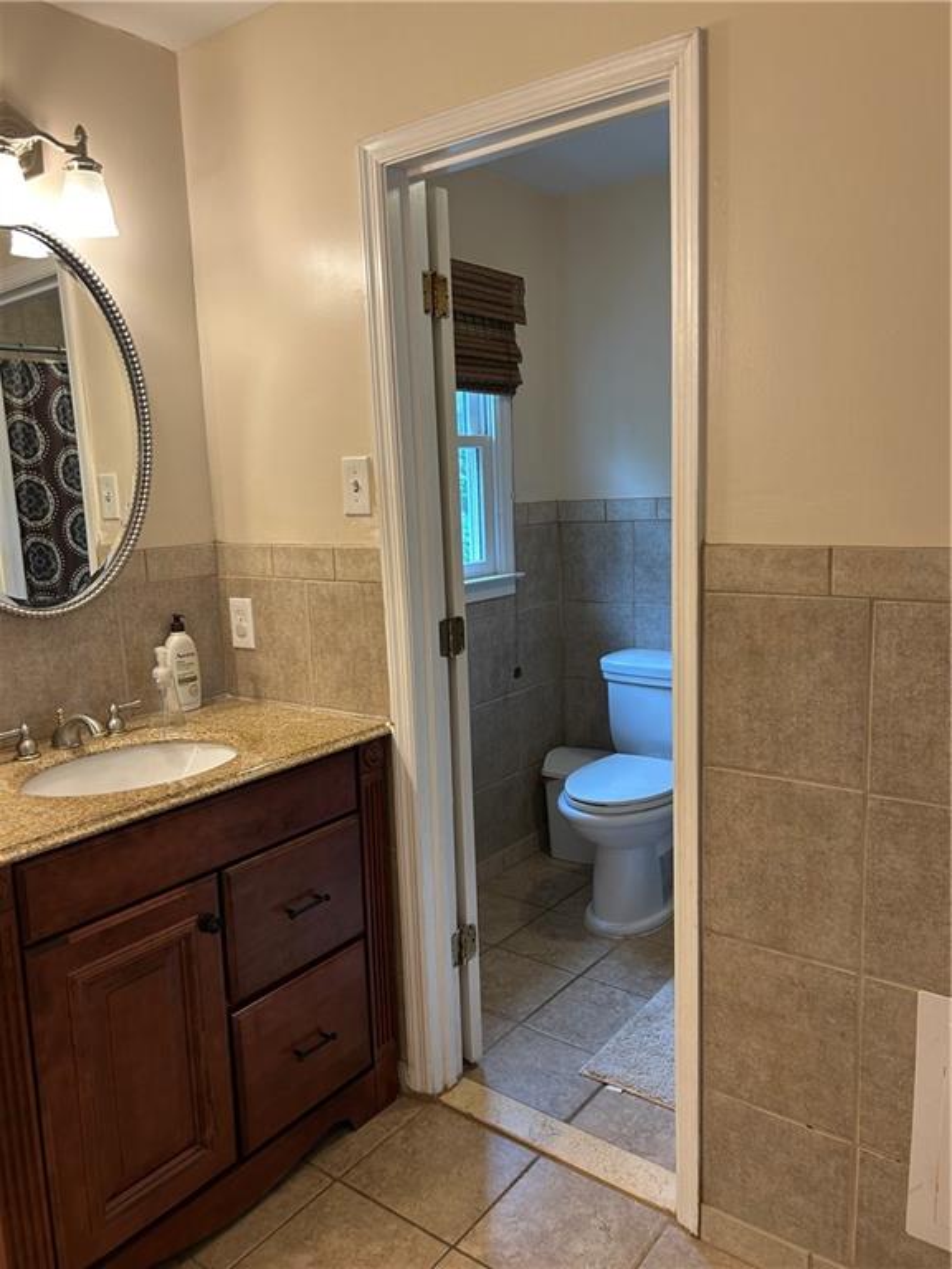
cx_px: 476
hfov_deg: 53.1
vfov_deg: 67.3
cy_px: 634
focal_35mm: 26
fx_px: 953
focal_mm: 5.7
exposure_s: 1/60
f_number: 1.5
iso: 80
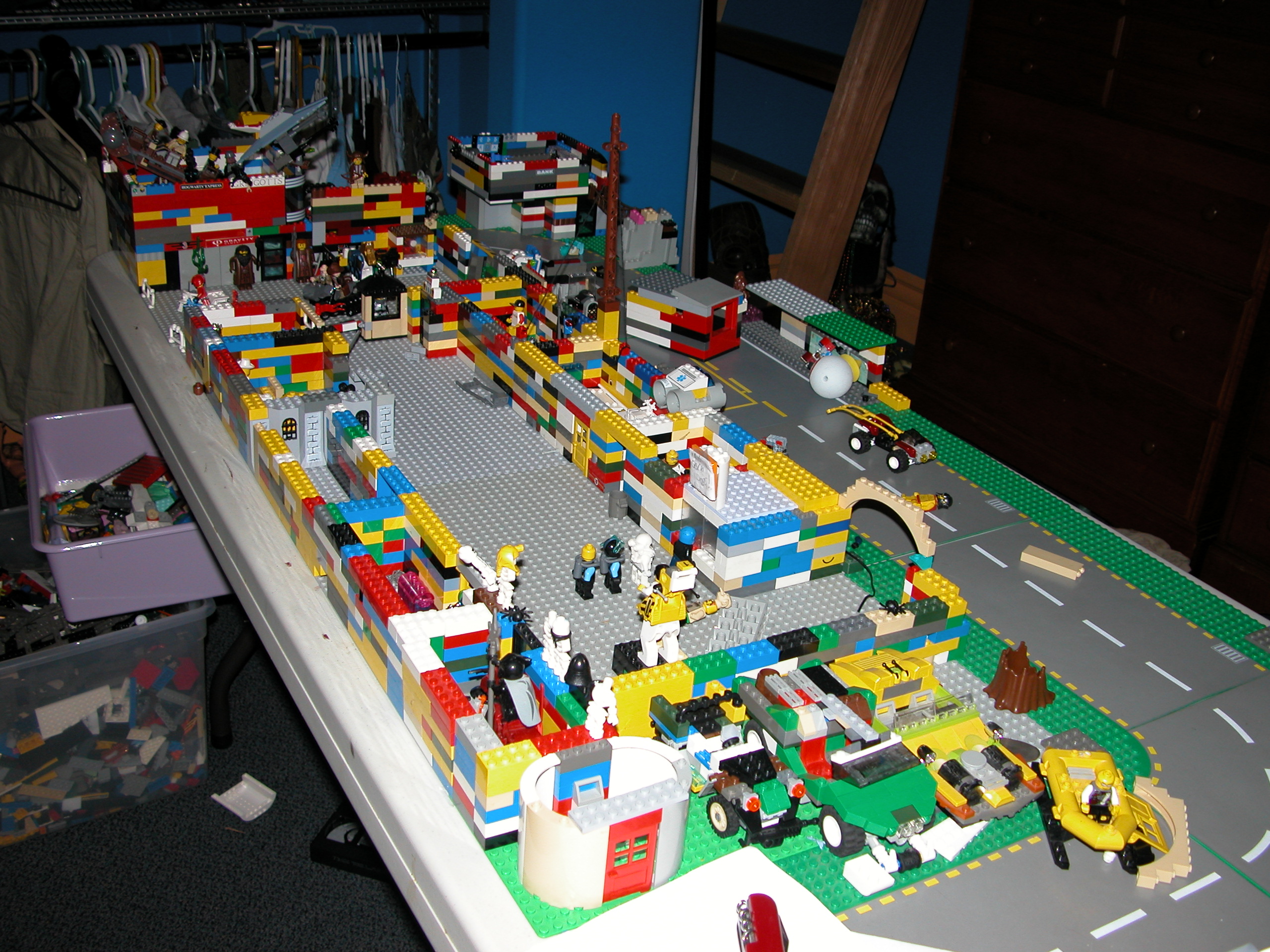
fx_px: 1284
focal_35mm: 35
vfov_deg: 40.7
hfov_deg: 52.6
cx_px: 635
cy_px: 476
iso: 100
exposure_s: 1/60
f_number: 2.8
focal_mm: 9
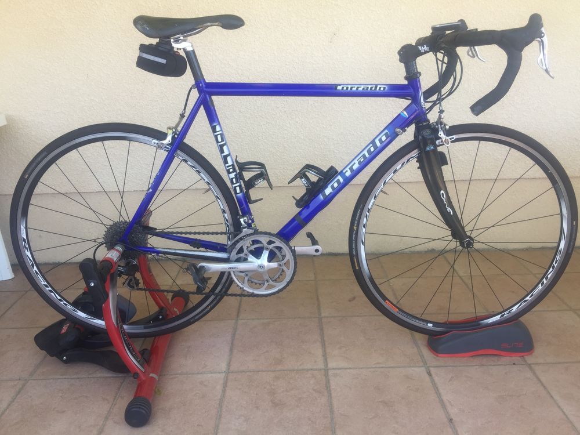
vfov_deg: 48.2
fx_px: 486
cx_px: 290
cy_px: 218
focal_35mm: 29
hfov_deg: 61.7
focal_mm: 4.15
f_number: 2.2
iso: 32
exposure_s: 1/117
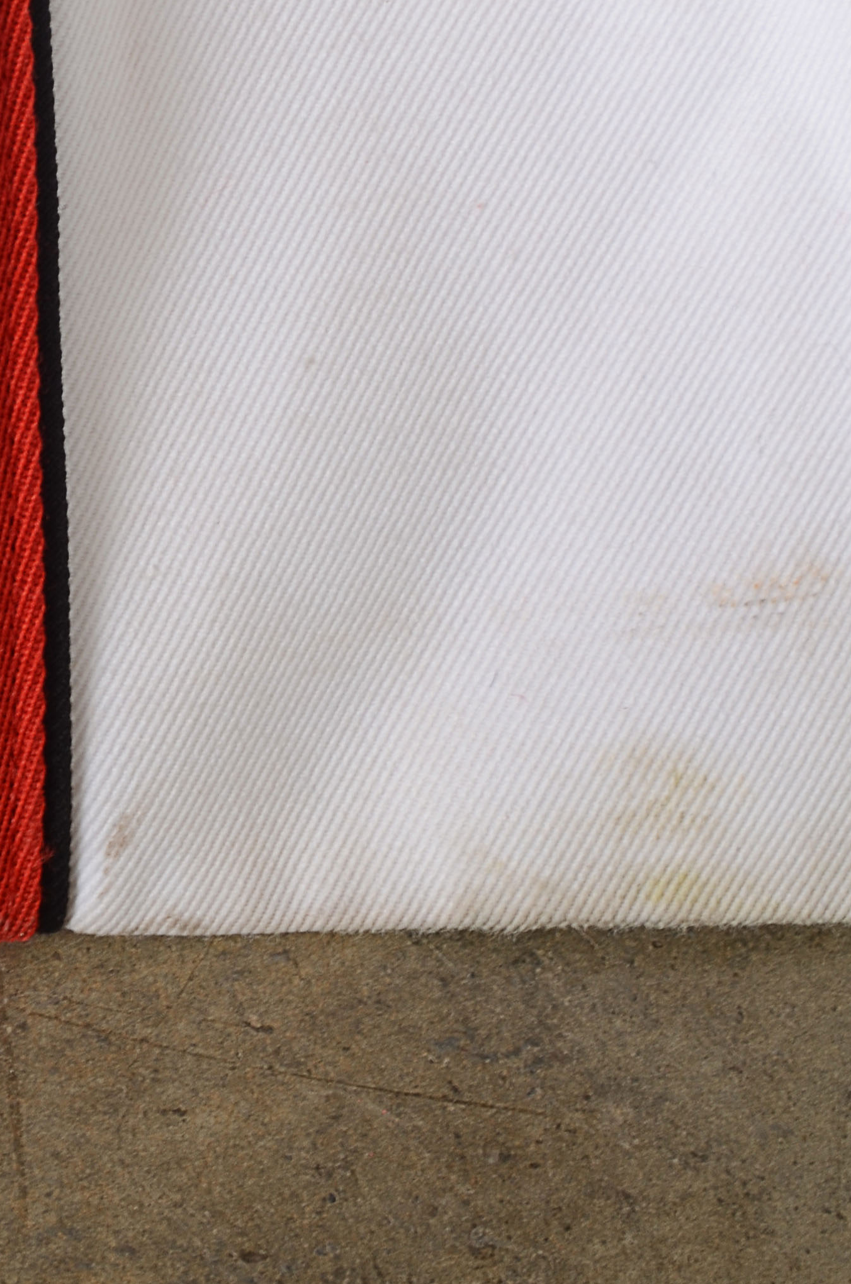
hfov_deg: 6.8
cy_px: -254
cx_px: 56
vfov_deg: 10.2
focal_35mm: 199
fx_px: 7094
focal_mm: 55
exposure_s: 1/60
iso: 100
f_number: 11
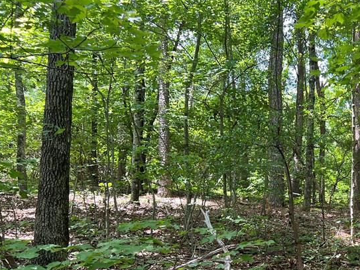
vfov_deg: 28.8
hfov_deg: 36.2
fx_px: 510
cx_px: 331
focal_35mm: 49
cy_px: 232
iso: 50
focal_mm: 5.7
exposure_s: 1/121
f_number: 1.5
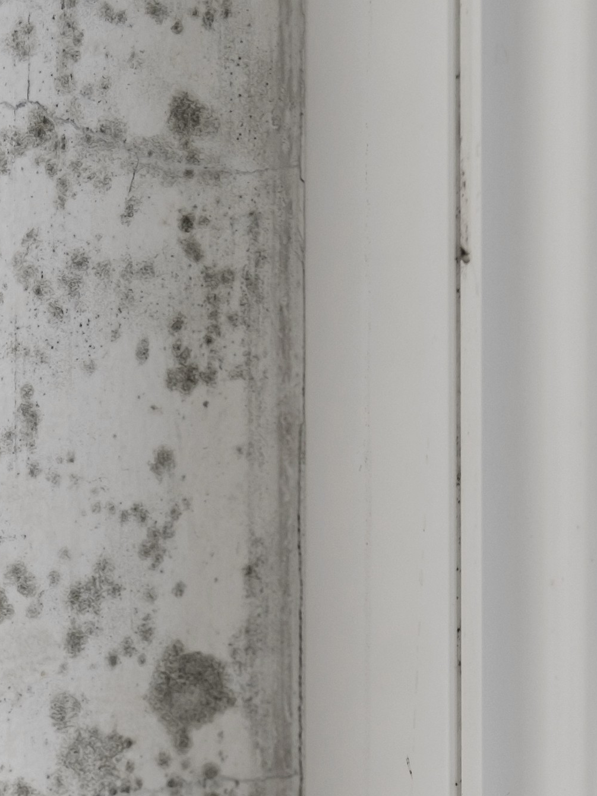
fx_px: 8646
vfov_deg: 5.2
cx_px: 30
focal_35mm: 376
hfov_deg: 4.0
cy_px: 1091
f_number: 2.8
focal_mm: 56
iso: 160
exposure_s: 1/500
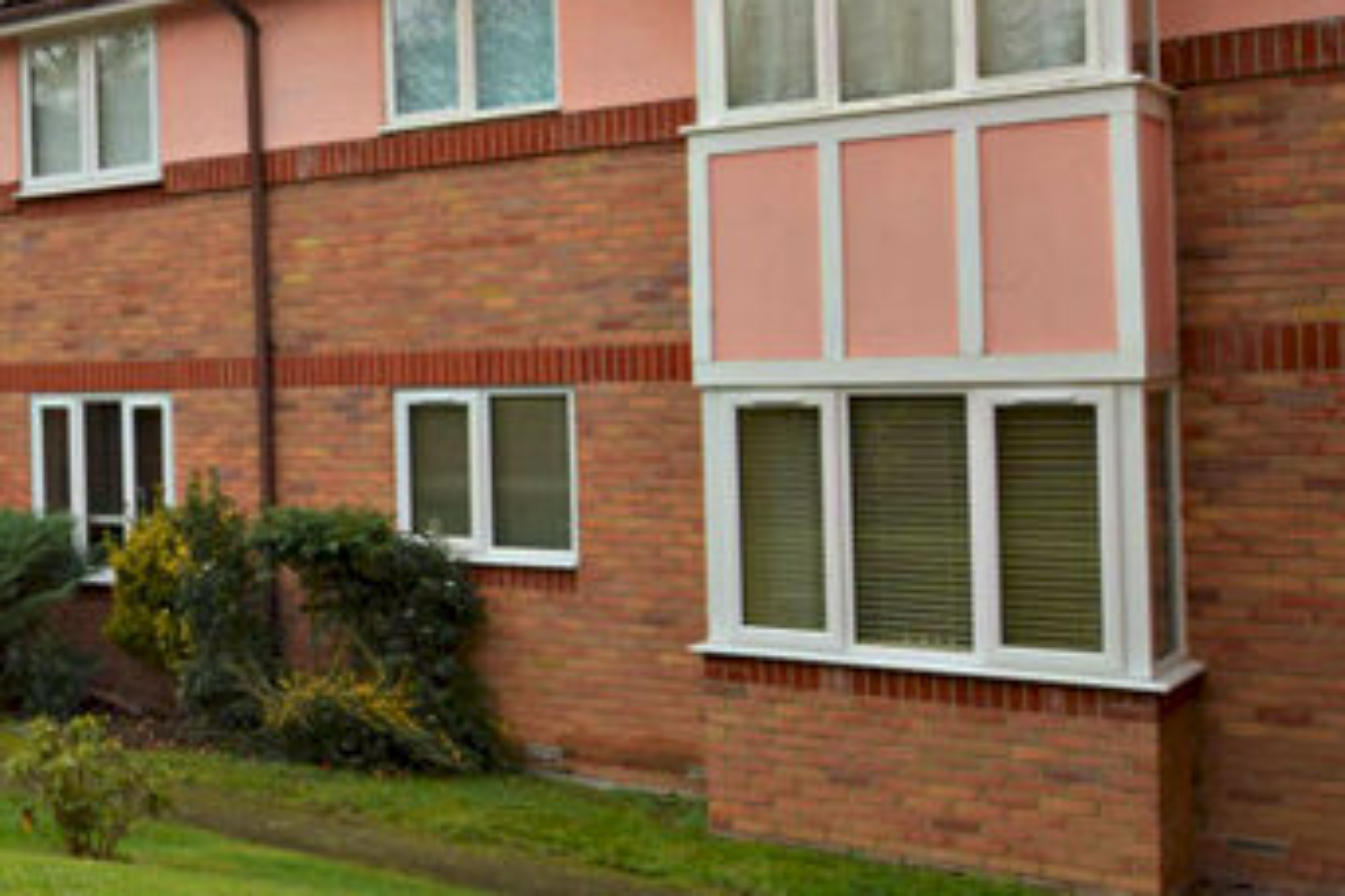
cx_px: -8
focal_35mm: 46
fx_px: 1719
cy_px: 365
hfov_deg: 37.9
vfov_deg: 29.2
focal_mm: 15
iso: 100
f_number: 5.6
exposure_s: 1/125
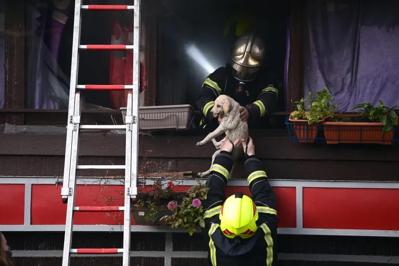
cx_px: 200
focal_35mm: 200
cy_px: 133
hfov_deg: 10.3
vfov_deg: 6.9
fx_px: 2217
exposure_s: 1/1600
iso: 500
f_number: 2.8
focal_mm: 200
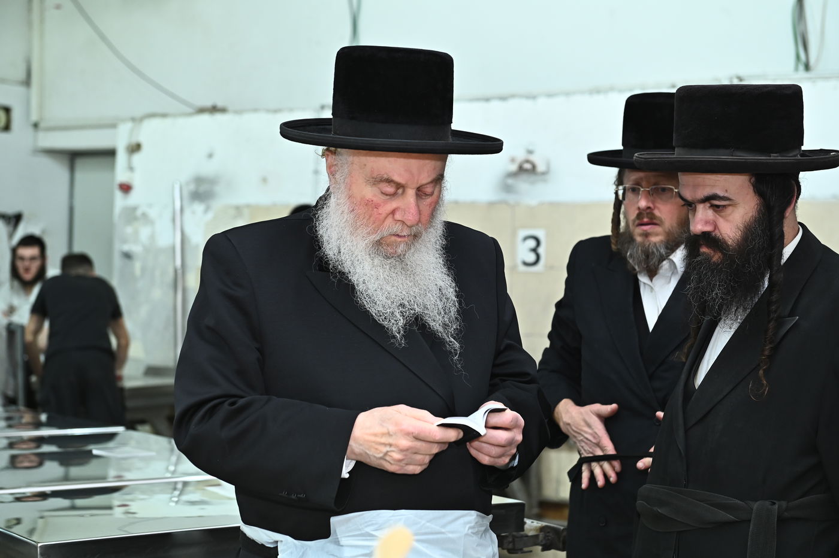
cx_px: 420
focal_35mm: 70
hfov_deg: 28.9
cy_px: 279
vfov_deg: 19.4
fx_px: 1631
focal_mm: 70
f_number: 4.5
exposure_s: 1/200
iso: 1600
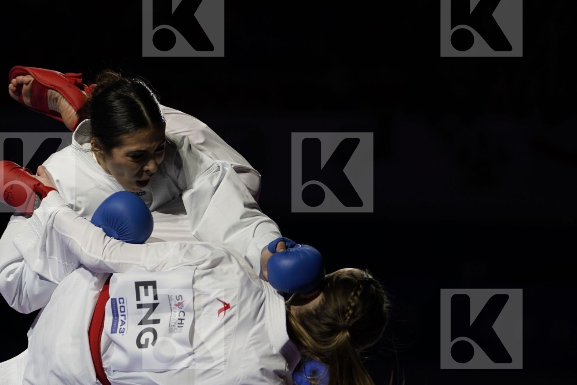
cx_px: 183
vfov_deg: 8.3
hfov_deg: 12.4
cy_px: 172
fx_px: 2661
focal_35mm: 166
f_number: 2.8
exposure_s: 1/1000
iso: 800
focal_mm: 121
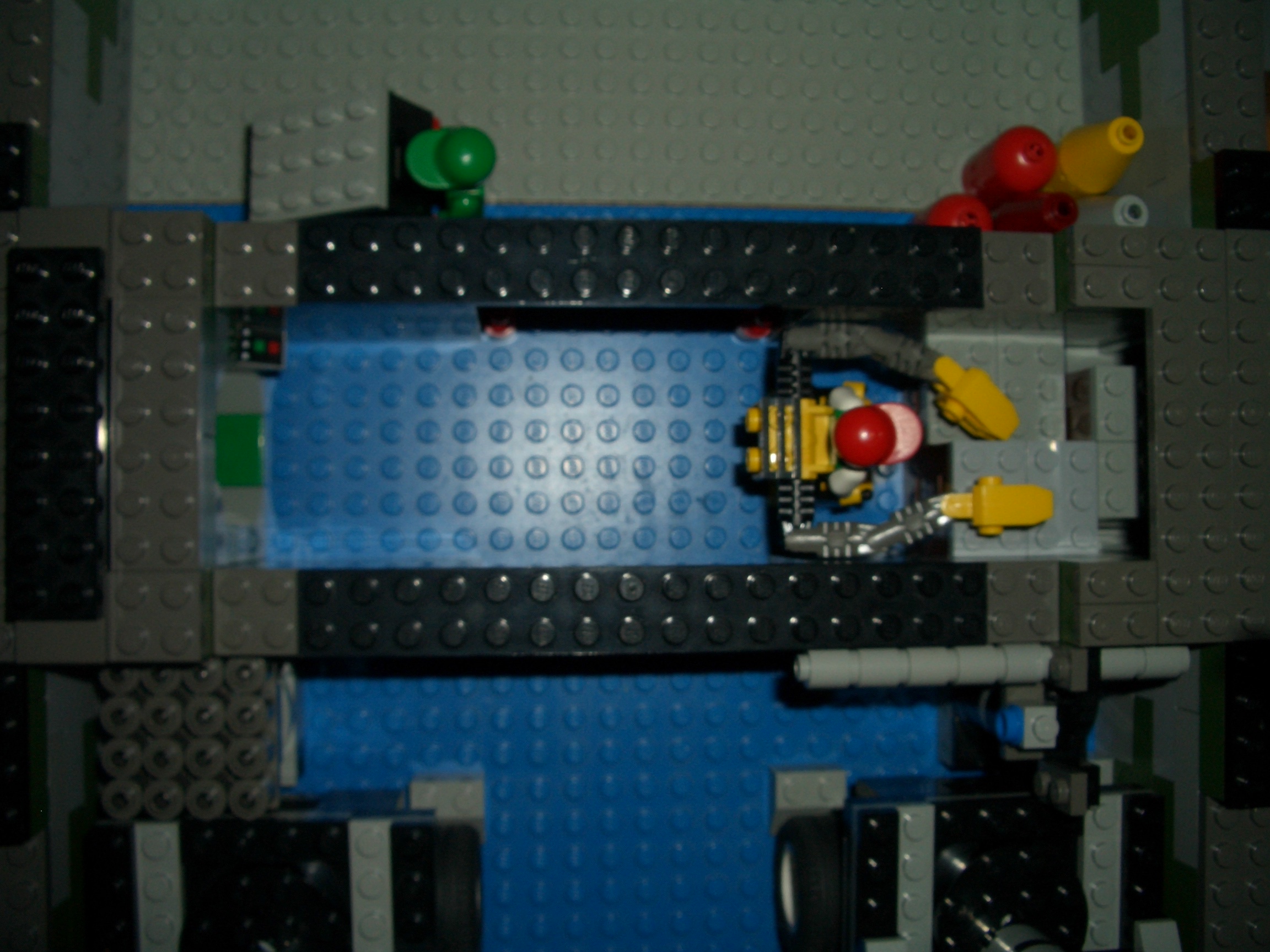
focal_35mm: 35
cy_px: 476
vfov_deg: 40.7
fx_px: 1284
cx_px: 635
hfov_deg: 52.6
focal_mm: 5.8
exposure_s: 1/60
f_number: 4.3
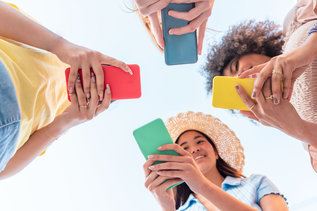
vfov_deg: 38.9
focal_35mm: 34
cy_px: 106
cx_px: 158
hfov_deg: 55.8
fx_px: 299
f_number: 4
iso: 400
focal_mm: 34
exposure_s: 1/200
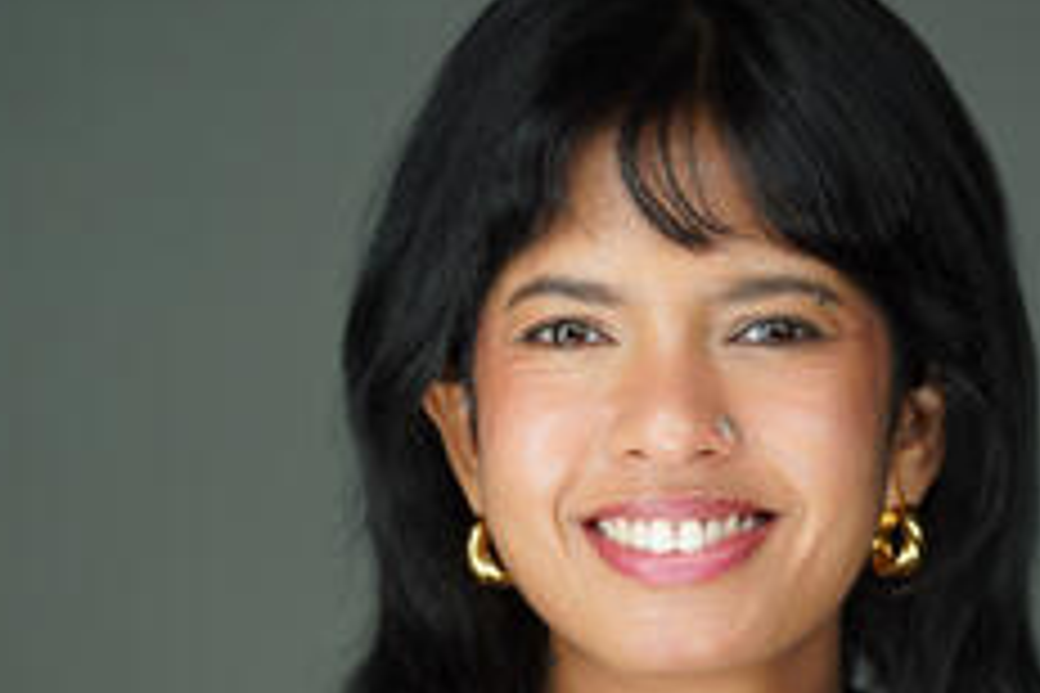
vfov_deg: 5.6
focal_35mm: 247
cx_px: 585
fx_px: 7135
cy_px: 594
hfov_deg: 8.3
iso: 100
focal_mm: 119
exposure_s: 1/160
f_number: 2.8
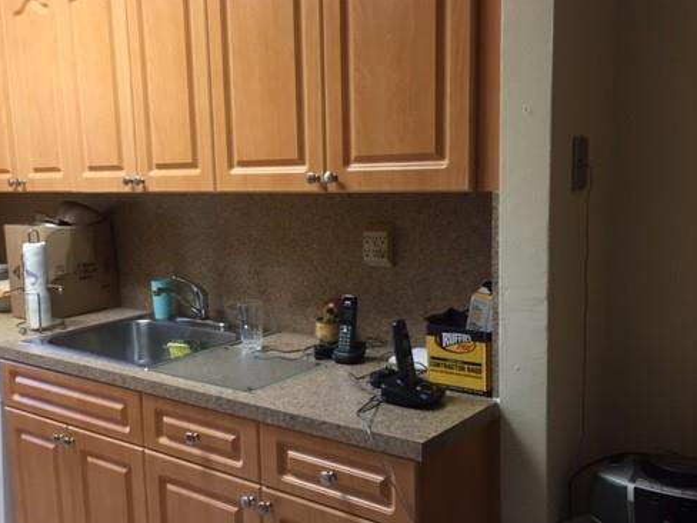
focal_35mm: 38
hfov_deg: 48.8
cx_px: 293
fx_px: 765
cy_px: 294
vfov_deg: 37.7
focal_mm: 4.15
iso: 100
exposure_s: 1/30
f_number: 2.2
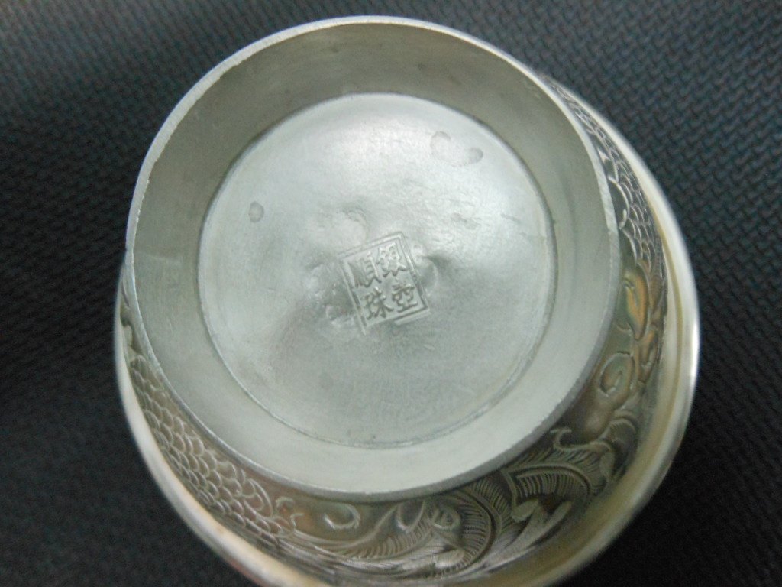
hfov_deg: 69.4
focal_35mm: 25
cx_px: 391
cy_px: 294
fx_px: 565
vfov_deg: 54.9
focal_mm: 4.5
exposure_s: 1/8
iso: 500
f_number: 3.2
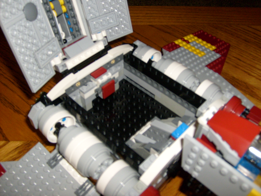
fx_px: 264
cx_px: 130
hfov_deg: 52.6
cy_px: 98
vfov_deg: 40.7
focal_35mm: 35
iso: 100
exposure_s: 1/45
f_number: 2.8
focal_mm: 5.8
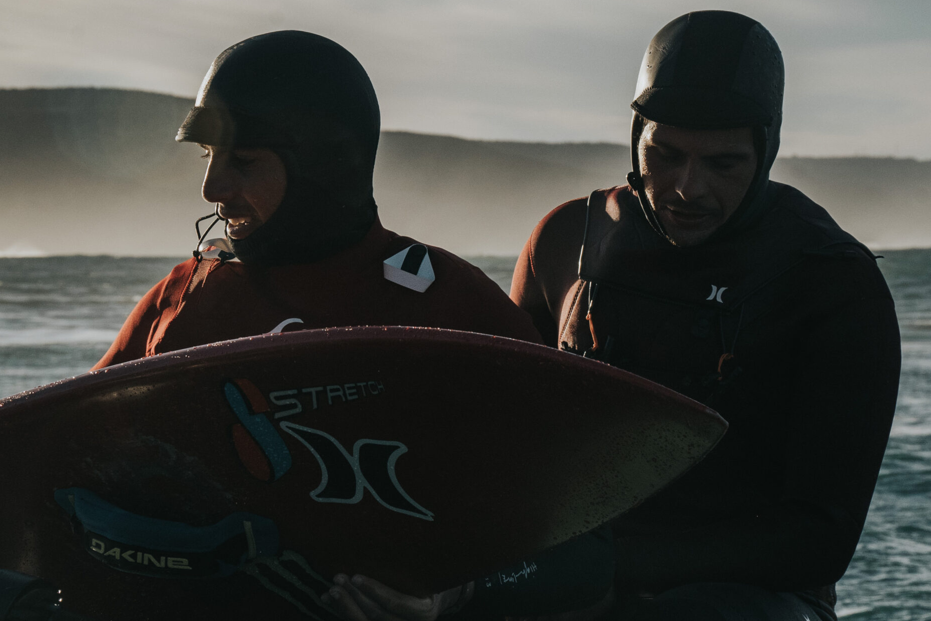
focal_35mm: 161
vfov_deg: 8.5
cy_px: 292
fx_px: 4163
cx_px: 545
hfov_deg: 12.8
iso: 1000
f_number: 11
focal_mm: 78
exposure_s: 1/1600
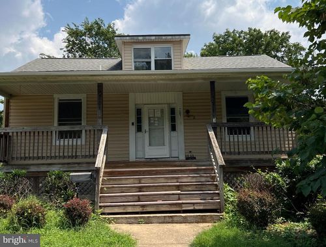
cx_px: 163
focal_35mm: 26
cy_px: 124
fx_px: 246
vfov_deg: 53.4
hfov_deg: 67.1
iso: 50
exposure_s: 1/5587
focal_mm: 5.7
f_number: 1.5
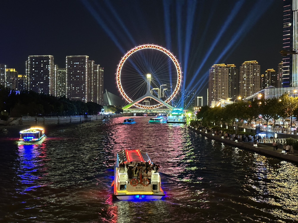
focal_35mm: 48
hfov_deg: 39.7
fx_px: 413
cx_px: 149
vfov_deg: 30.3
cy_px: 112
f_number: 1.78
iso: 500
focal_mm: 6.86
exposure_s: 1/25
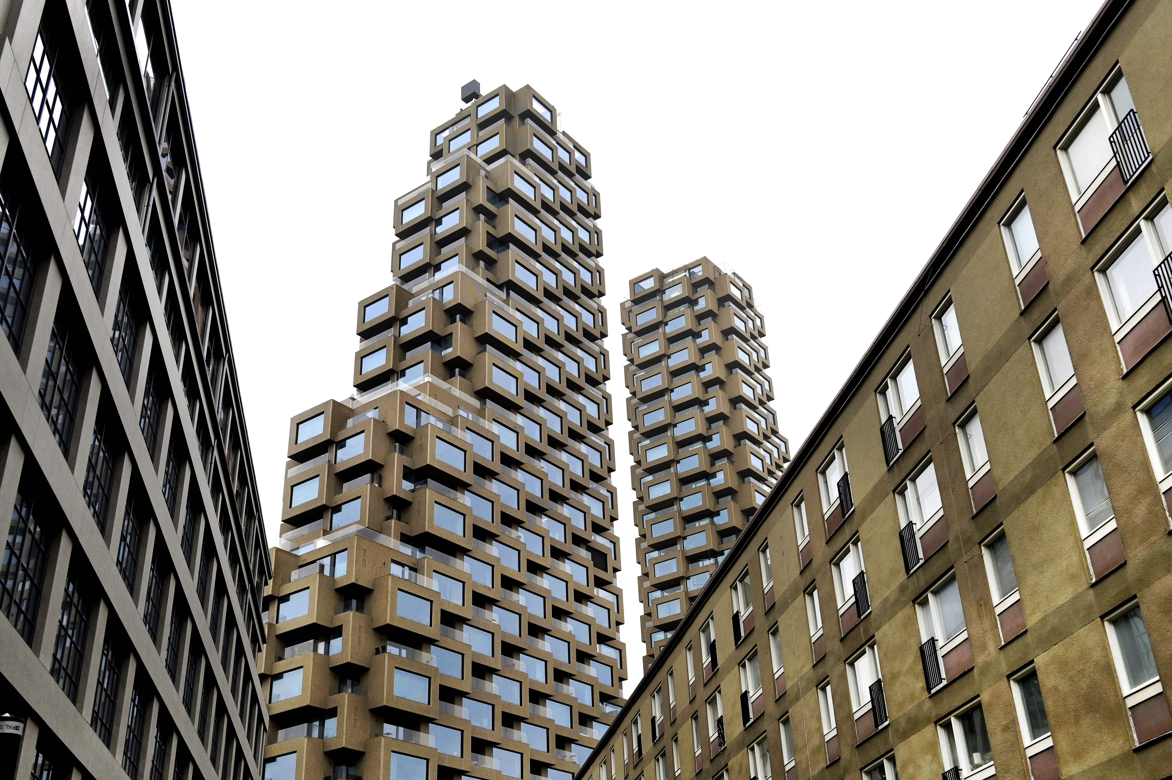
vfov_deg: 35.9
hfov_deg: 51.9
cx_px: 586
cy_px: 390
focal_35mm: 37
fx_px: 1204
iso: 900
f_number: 8
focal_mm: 37
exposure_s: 1/400
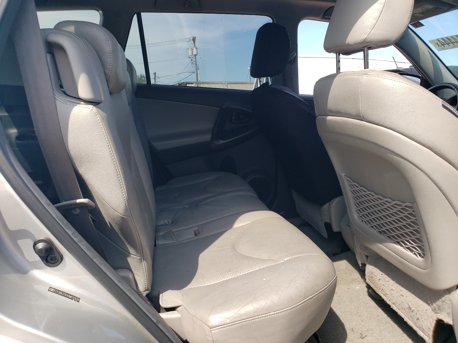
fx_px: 344
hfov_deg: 67.3
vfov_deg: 53.1
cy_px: 172
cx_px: 229
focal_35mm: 26
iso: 50
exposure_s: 1/588
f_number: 1.5
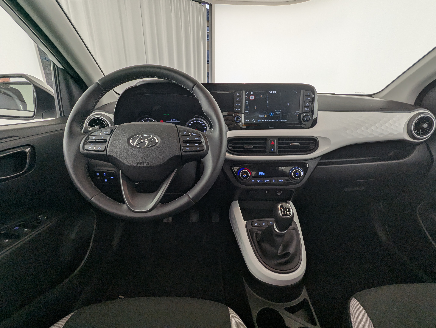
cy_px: 164
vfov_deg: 78.2
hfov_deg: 94.4
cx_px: 218
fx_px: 202
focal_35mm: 16
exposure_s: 1/103
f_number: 2.2
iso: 59
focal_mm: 2.35
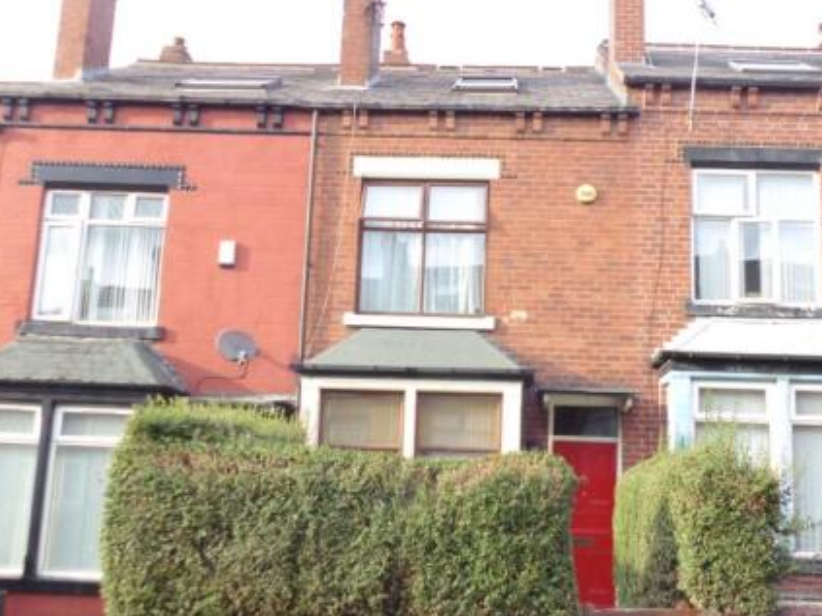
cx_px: 493
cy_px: 331
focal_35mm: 40
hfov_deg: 46.5
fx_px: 950
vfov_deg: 35.9
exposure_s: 1/200
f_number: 3.2
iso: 100
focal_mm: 5.3
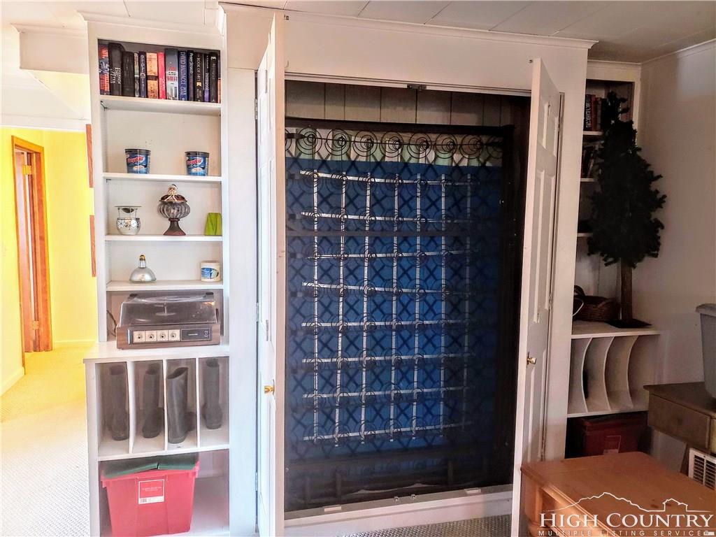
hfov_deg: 67.3
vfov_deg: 53.1
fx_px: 538
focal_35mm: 26
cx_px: 358
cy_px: 268
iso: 250
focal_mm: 4.3
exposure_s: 1/20
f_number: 1.5
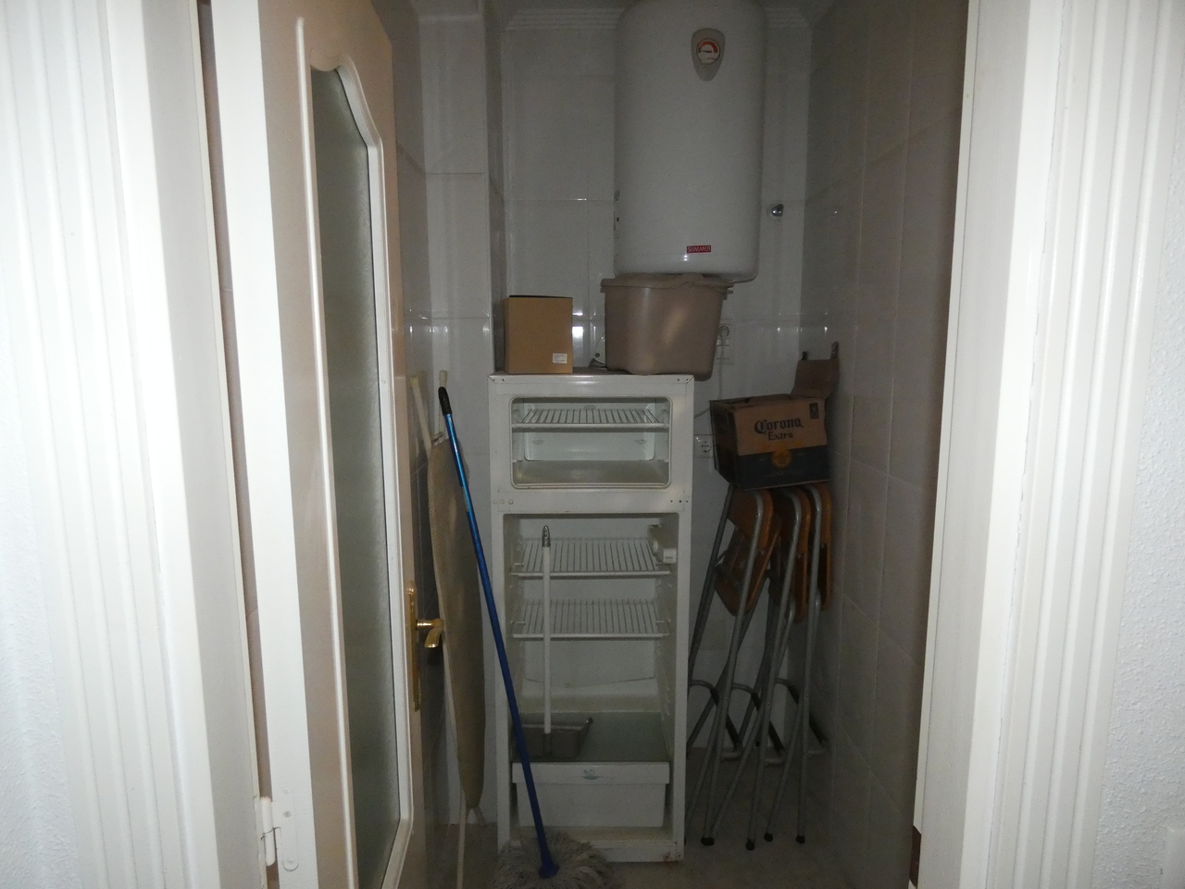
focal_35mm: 20
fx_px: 685
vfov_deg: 66.0
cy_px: 444
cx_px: 592
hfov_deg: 81.7
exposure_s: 1/60
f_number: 2.8
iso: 800
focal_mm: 3.6
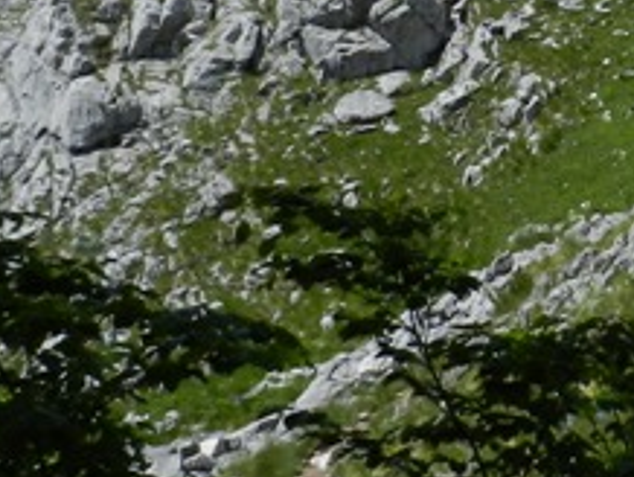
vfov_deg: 13.2
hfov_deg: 17.4
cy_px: -180
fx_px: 1980
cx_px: 736
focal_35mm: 108
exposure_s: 1/800
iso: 160
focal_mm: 4
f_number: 5
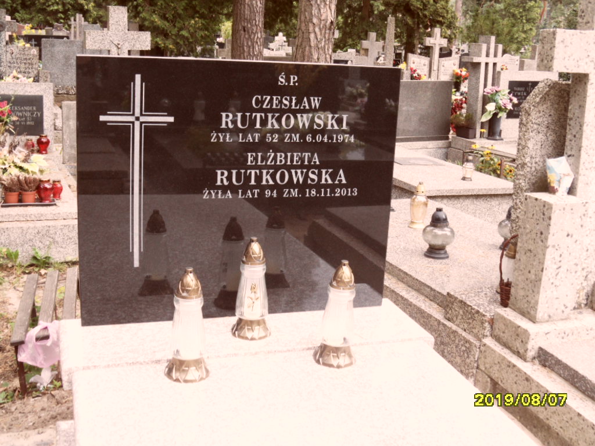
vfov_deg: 36.0
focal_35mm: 40
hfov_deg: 46.8
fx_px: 688
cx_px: 298
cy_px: 223
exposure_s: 1/90
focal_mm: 6.5
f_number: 3.6
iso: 100
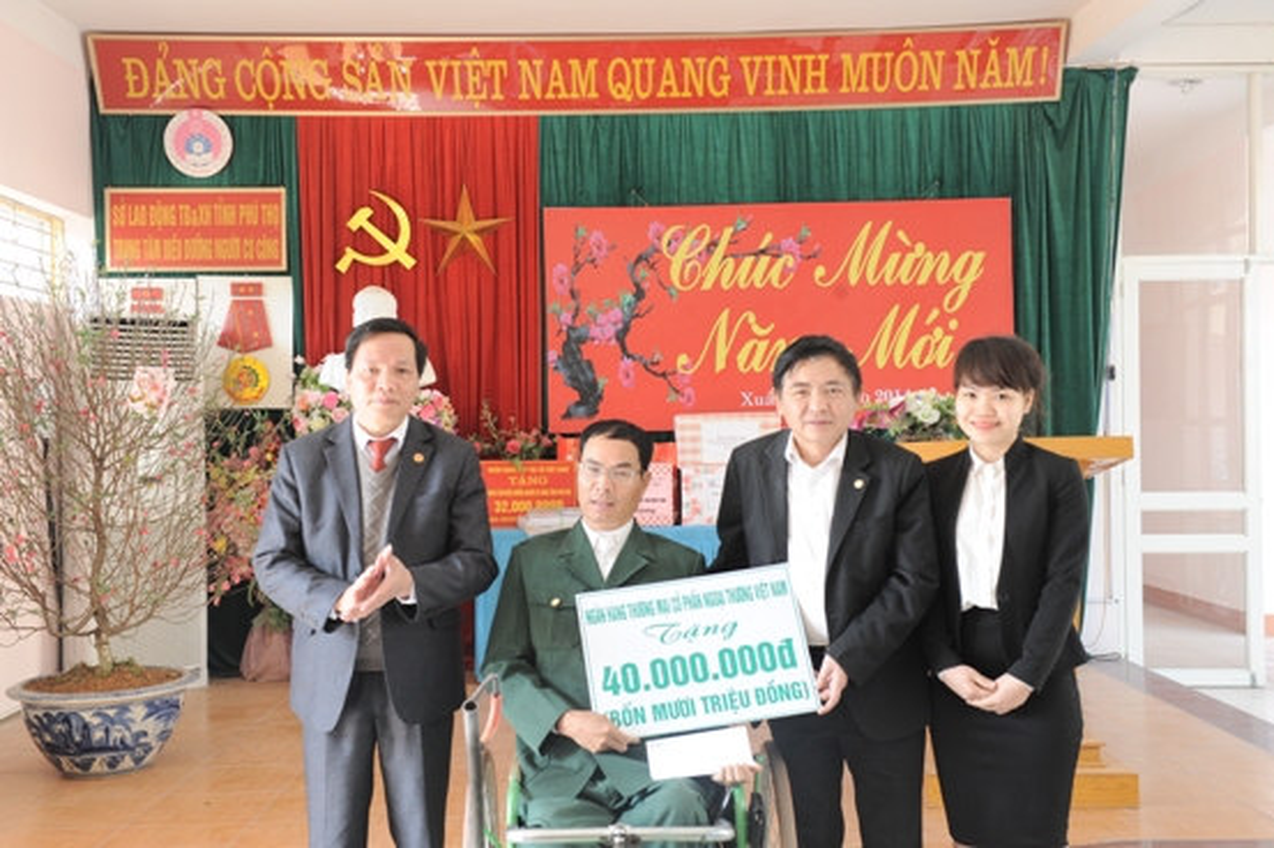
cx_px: 637
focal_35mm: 40
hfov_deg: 48.5
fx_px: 1415
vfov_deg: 33.4
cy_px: 424
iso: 1000
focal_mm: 40
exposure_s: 1/100
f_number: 6.3
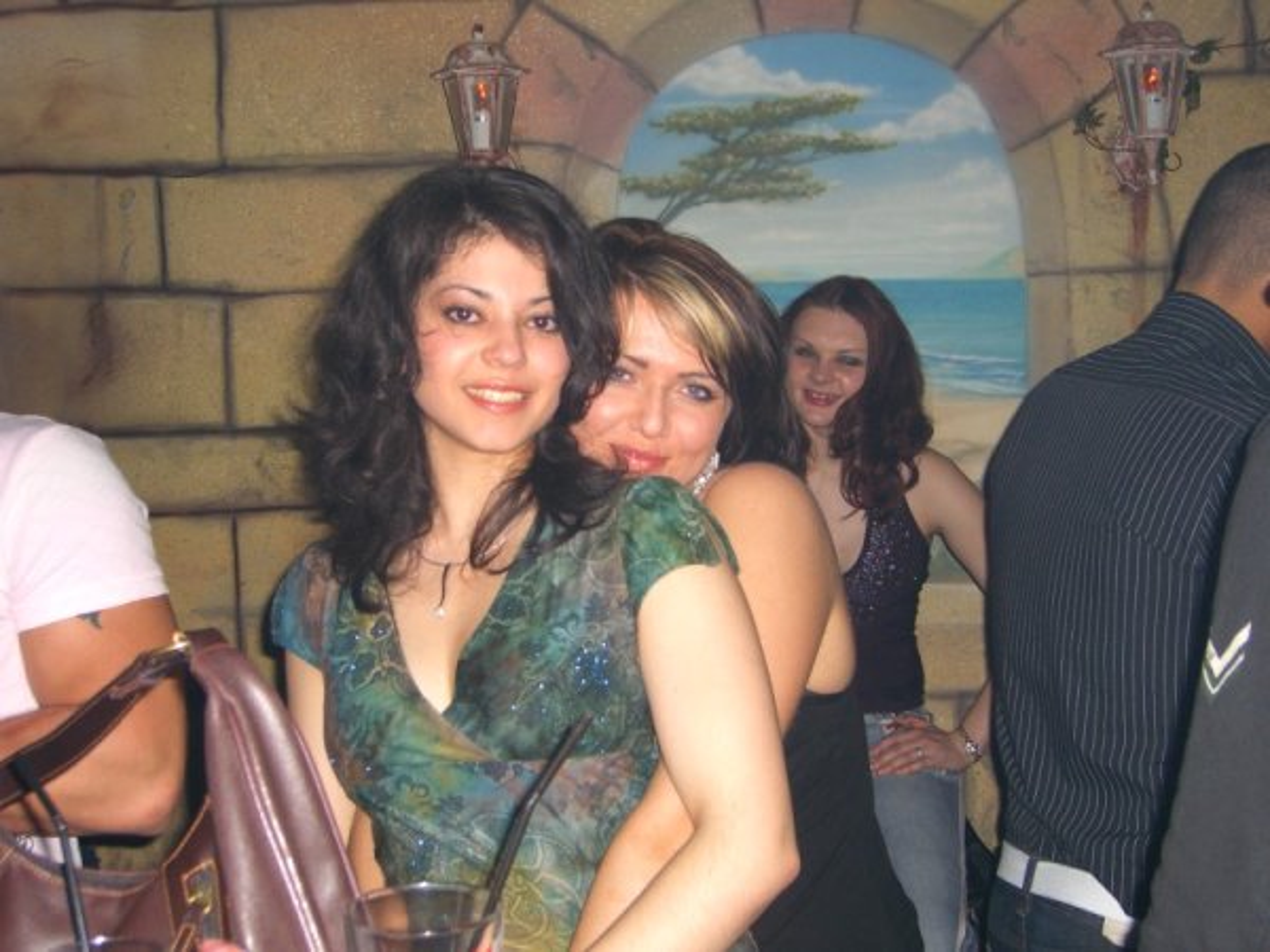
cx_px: 635
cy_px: 476
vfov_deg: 31.5
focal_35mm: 46
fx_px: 1688
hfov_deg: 41.2
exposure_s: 1/60
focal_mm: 9.5
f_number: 3.1
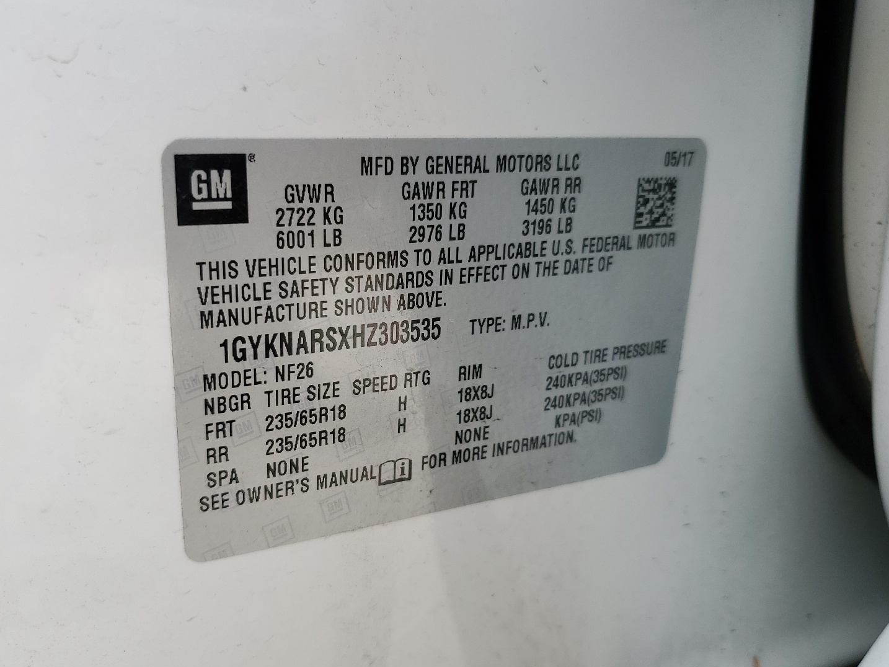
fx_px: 745
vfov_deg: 48.2
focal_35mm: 29
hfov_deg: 61.6
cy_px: 328
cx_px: 422
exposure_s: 1/357
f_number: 1.5
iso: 50
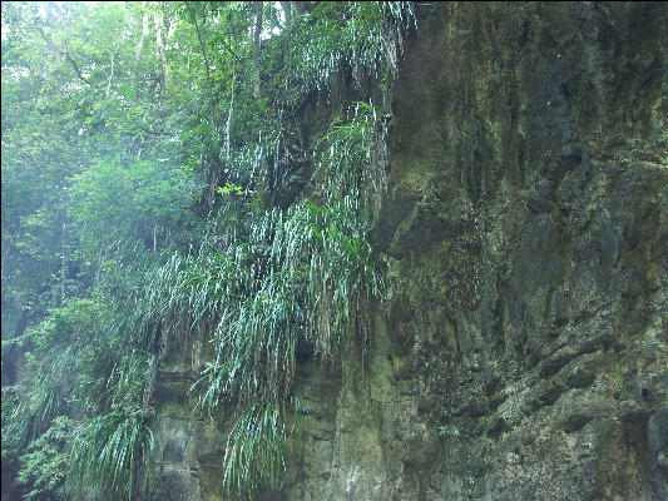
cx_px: 334
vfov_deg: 49.8
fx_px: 540
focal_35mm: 28
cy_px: 250
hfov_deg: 63.4
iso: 200
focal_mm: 7.21
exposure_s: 1/10
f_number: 2.8
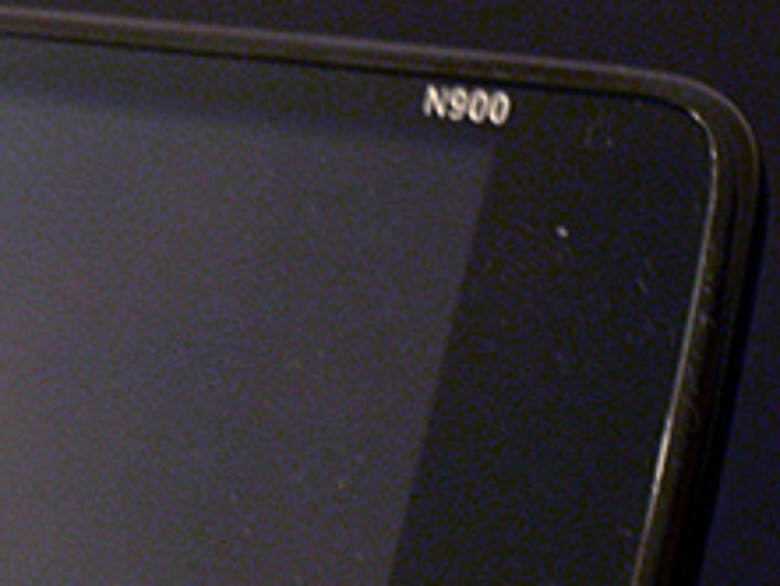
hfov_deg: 16.2
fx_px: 2615
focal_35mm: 116
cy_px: 731
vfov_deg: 12.4
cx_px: -173
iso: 250
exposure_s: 1/2
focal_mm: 7.25
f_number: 3.9
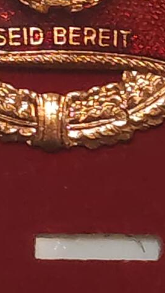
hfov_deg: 4.3
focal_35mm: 281
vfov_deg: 7.7
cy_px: 50
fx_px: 2187
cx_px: 69
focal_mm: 5.52
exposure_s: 1/33
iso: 500
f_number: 1.95
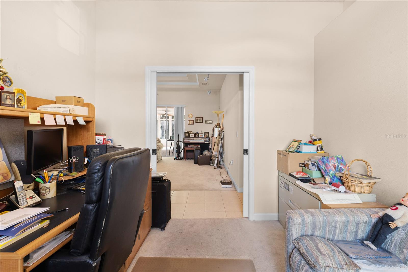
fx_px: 170
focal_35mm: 15
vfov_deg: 77.3
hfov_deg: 100.4
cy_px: 136
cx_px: 204
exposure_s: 1/4
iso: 320
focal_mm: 15
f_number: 7.1
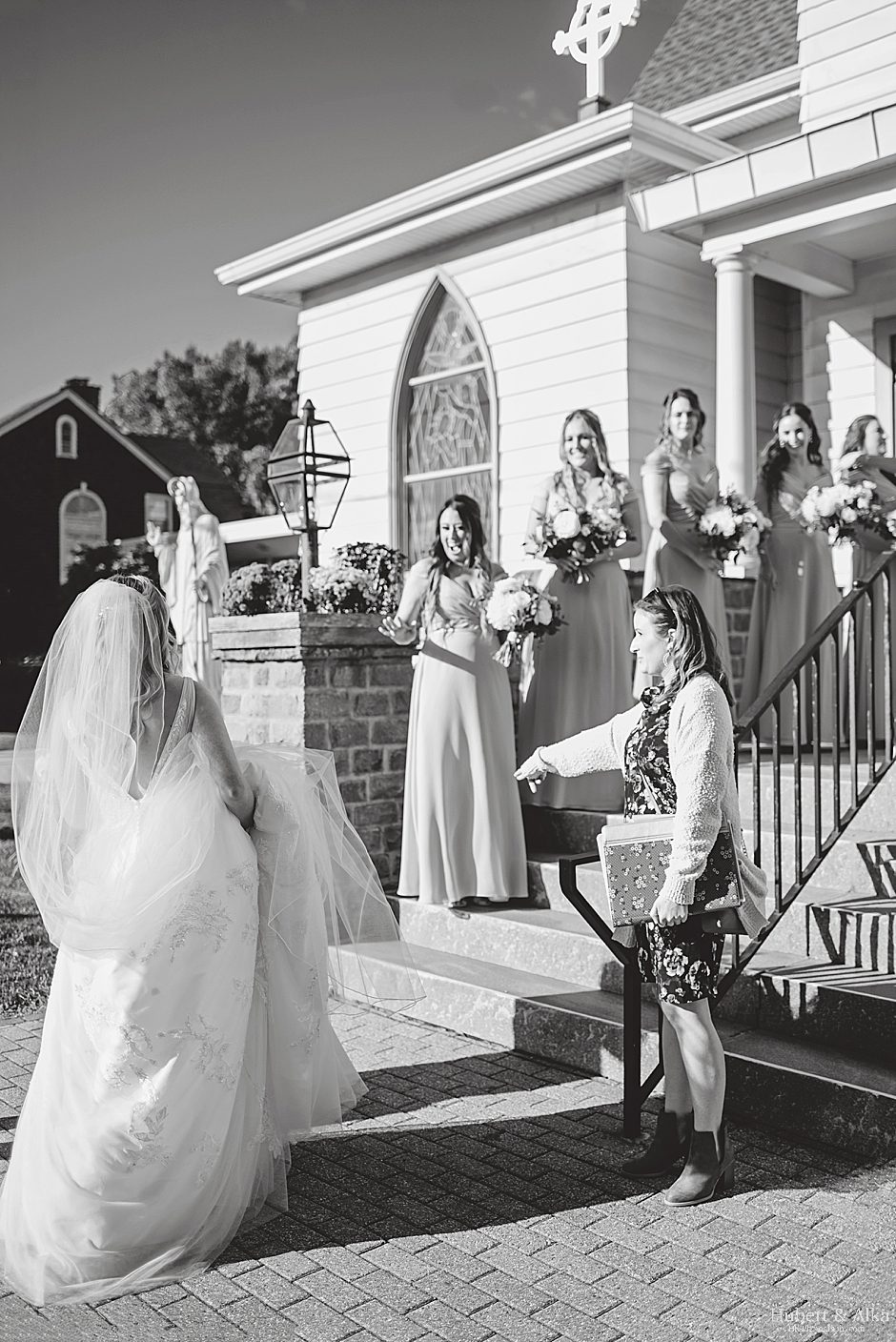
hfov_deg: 37.9
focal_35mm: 35
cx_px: 448
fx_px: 1305
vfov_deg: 54.4
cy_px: 671
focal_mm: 35
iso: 250
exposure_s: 1/4000
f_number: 1.8
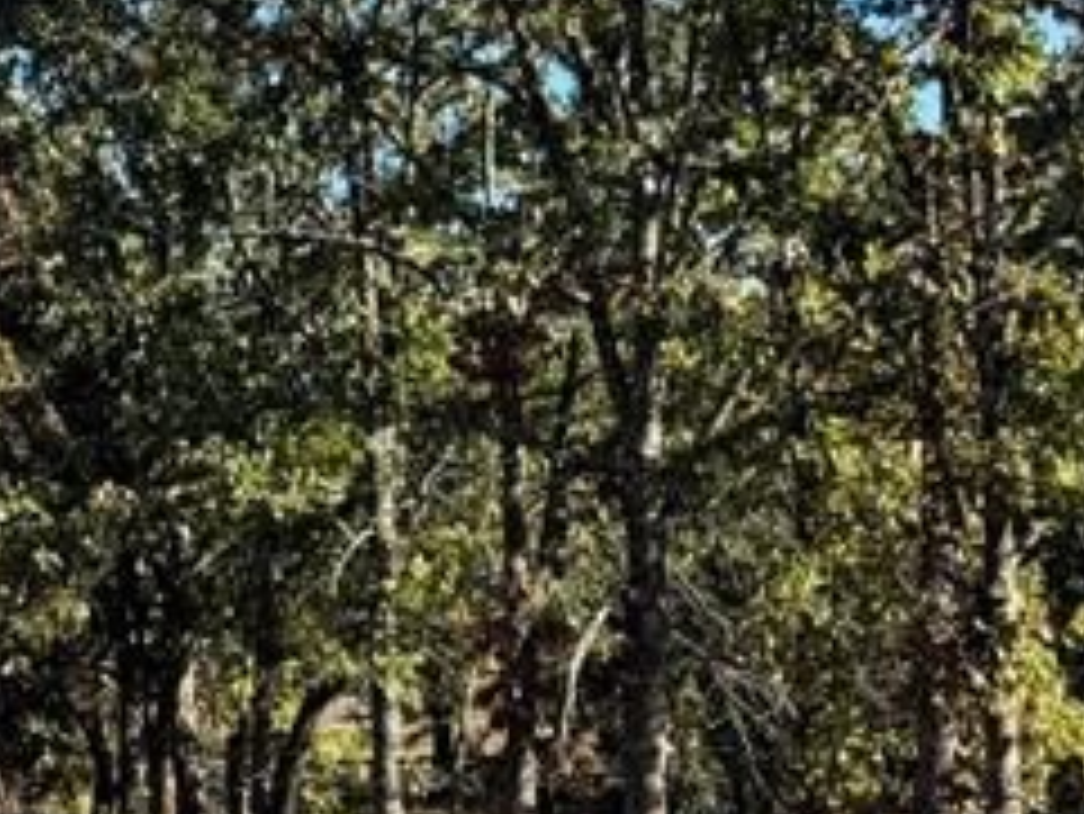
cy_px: 657
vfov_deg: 14.4
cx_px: -774
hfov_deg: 16.6
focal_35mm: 102
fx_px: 3196
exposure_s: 1/2252
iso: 80
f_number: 1.78
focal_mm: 6.76
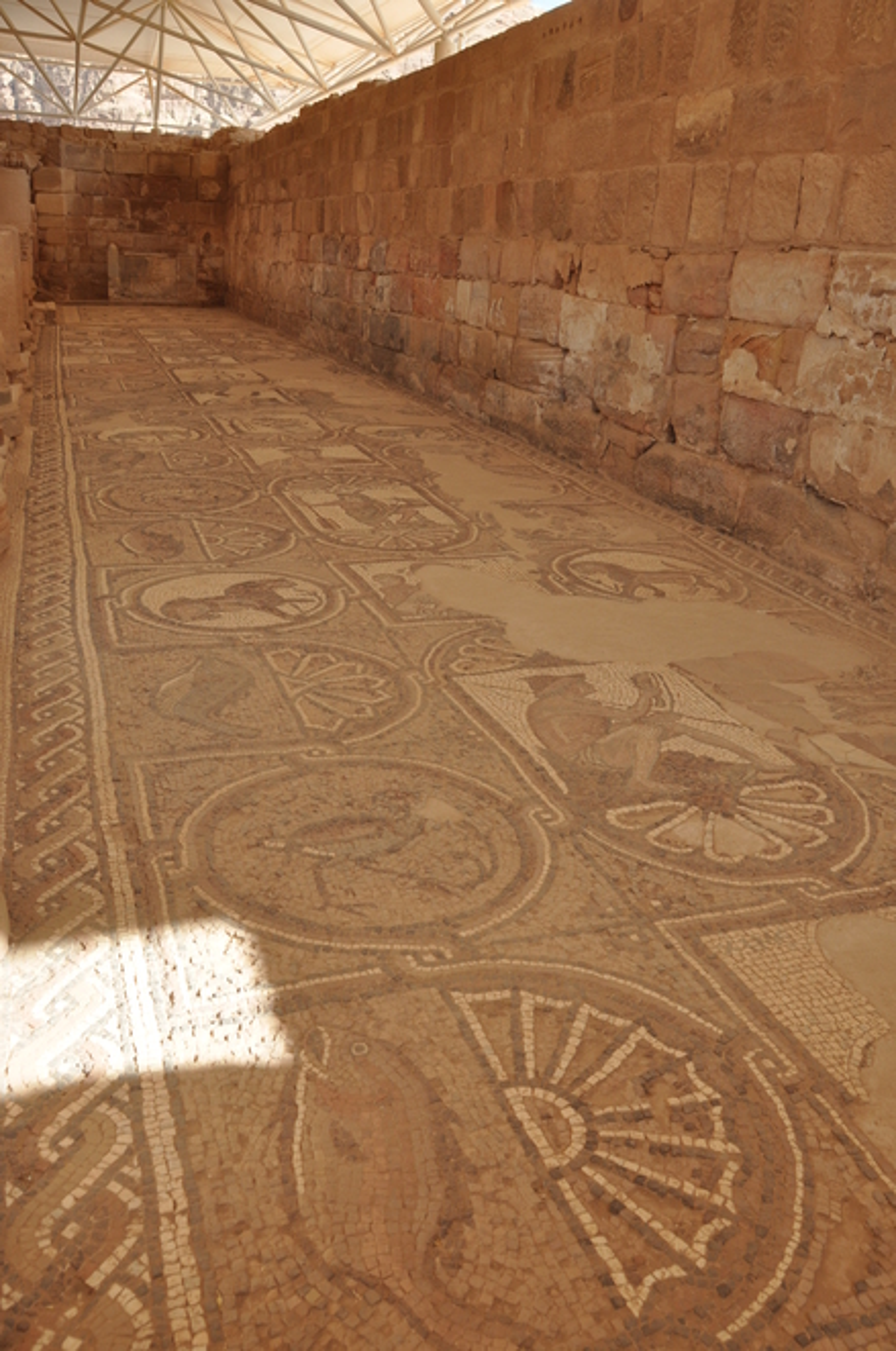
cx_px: 448
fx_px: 1012
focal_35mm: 27
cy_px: 676
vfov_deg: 67.5
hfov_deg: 47.8
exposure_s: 1/250
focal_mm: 18
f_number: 8
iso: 200
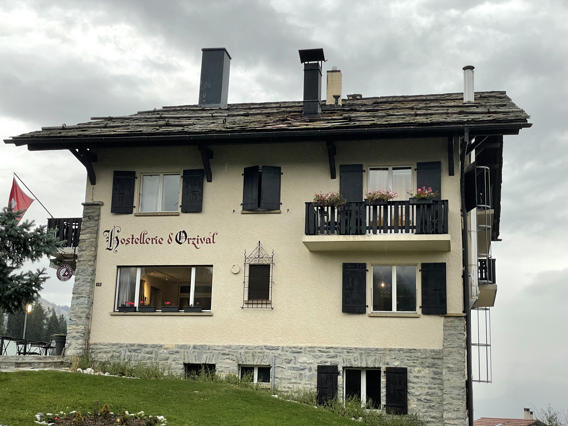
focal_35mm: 52
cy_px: 213
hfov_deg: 36.8
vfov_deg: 28.0
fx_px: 853
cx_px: 284
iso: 40
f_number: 2
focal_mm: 6
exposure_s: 1/122
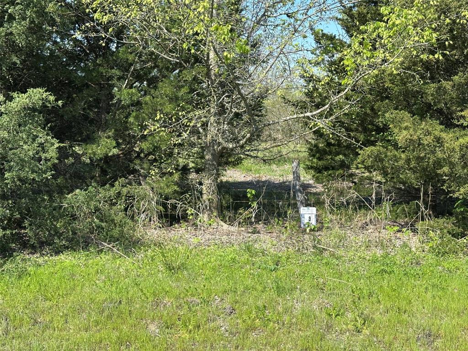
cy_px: 176
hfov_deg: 39.7
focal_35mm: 48
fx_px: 649
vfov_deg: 30.3
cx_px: 234
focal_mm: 6.86
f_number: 1.78
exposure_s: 1/1880
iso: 64
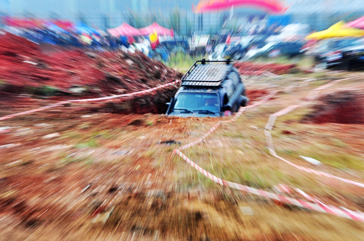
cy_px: 120
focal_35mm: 99
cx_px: 182
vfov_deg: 13.8
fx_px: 1000
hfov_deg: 20.6
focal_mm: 66
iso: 200
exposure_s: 1/50
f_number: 18
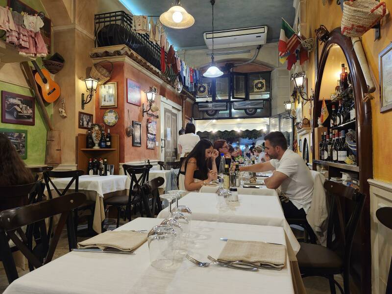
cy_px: 147
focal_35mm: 23
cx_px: 196
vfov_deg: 58.9
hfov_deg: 73.9
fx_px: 260
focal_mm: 5.54
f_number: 1.8
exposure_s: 1/50
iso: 800
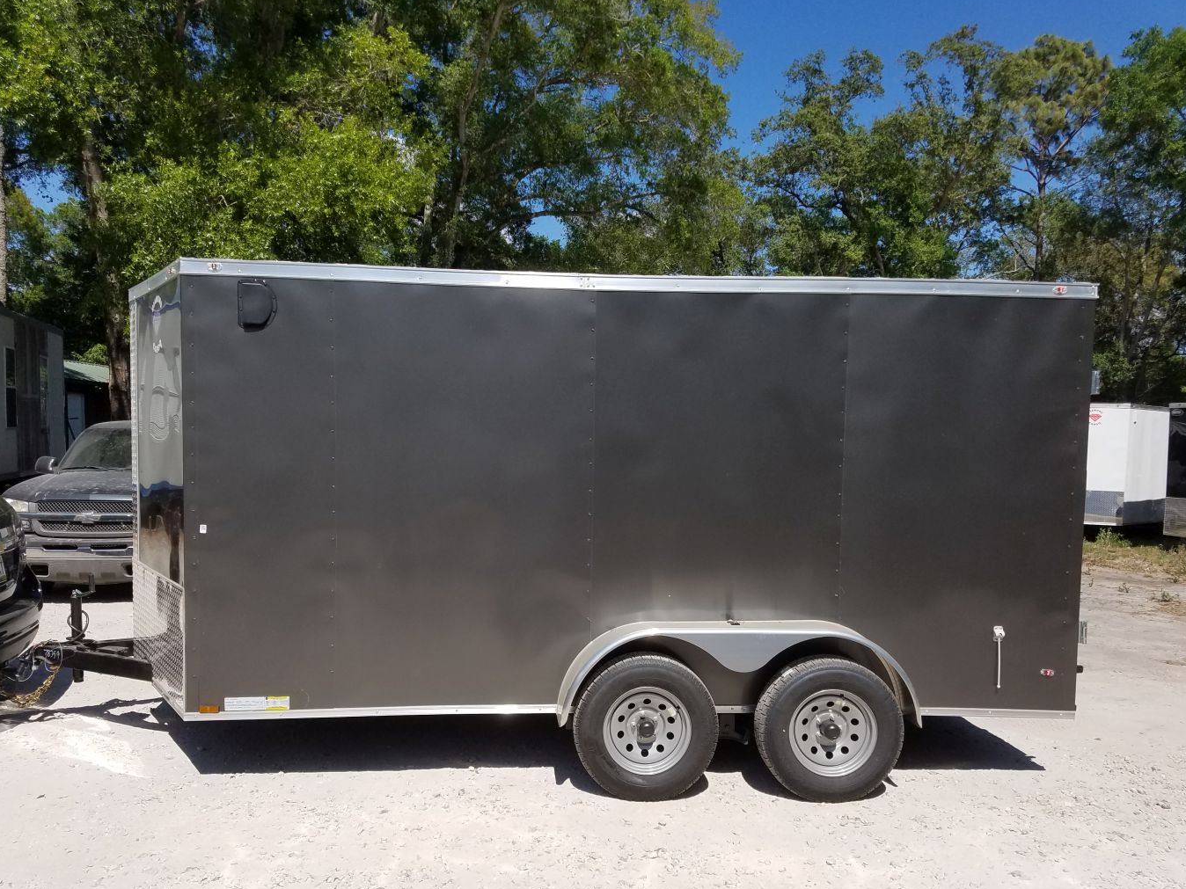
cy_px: 454
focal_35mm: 27
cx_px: 585
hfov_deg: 65.3
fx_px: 925
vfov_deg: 51.4
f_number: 1.7
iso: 50
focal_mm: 4.2
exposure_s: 1/3392
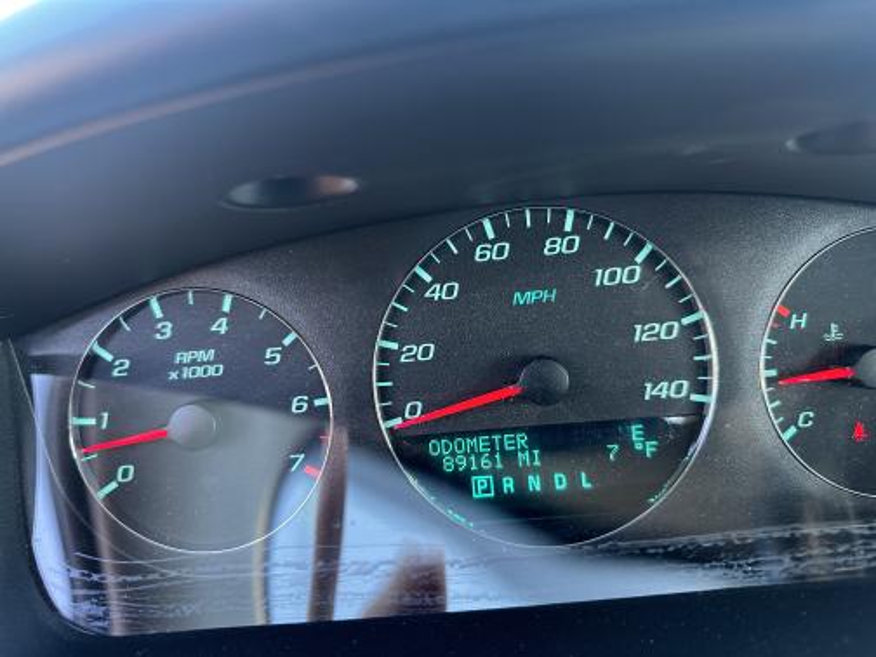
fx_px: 607
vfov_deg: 56.8
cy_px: 328
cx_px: 438
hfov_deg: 71.6
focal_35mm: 24
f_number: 1.78
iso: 200
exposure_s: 1/100
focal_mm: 6.86
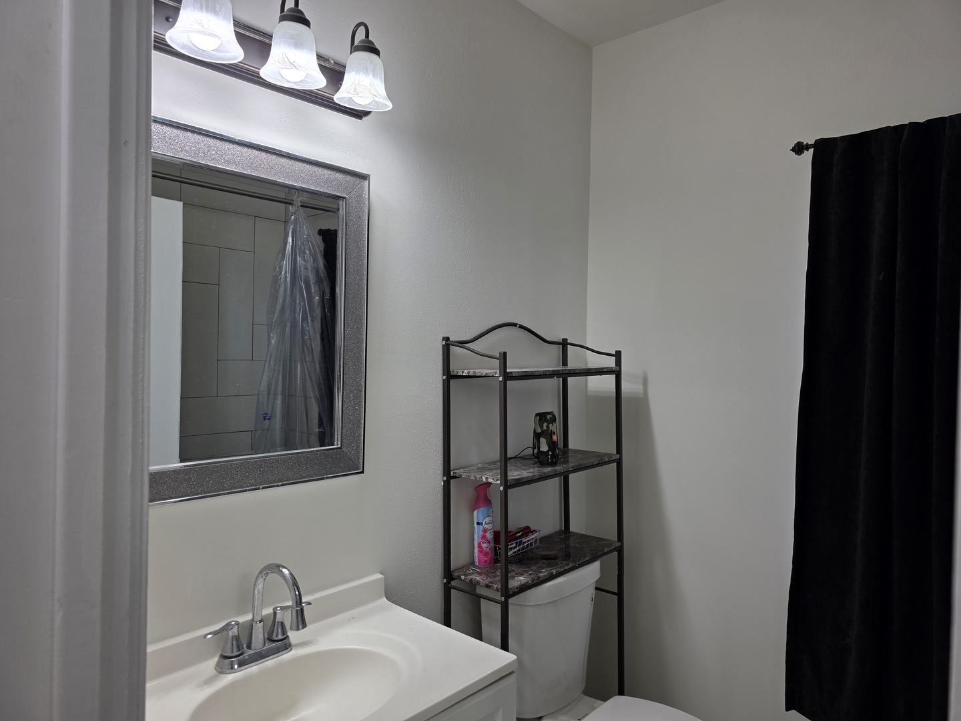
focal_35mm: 23
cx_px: 480
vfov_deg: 58.9
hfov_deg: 73.9
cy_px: 360
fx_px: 639
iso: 40
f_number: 1.7
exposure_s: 1/120
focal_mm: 6.3
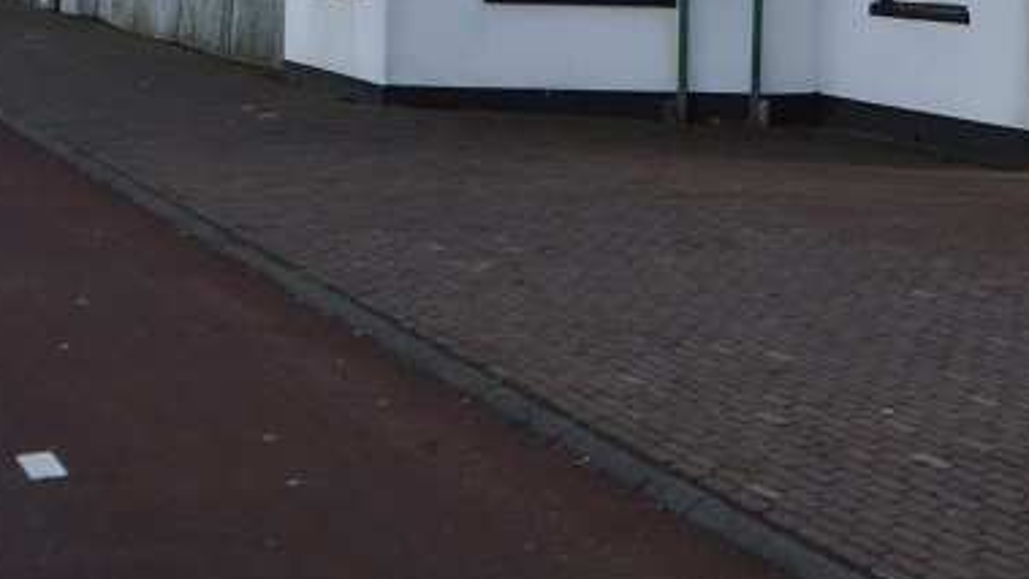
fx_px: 2182
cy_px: -261
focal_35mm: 80
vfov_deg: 14.2
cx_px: 1219
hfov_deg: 24.2
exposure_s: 1/250
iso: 200
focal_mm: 18
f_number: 8
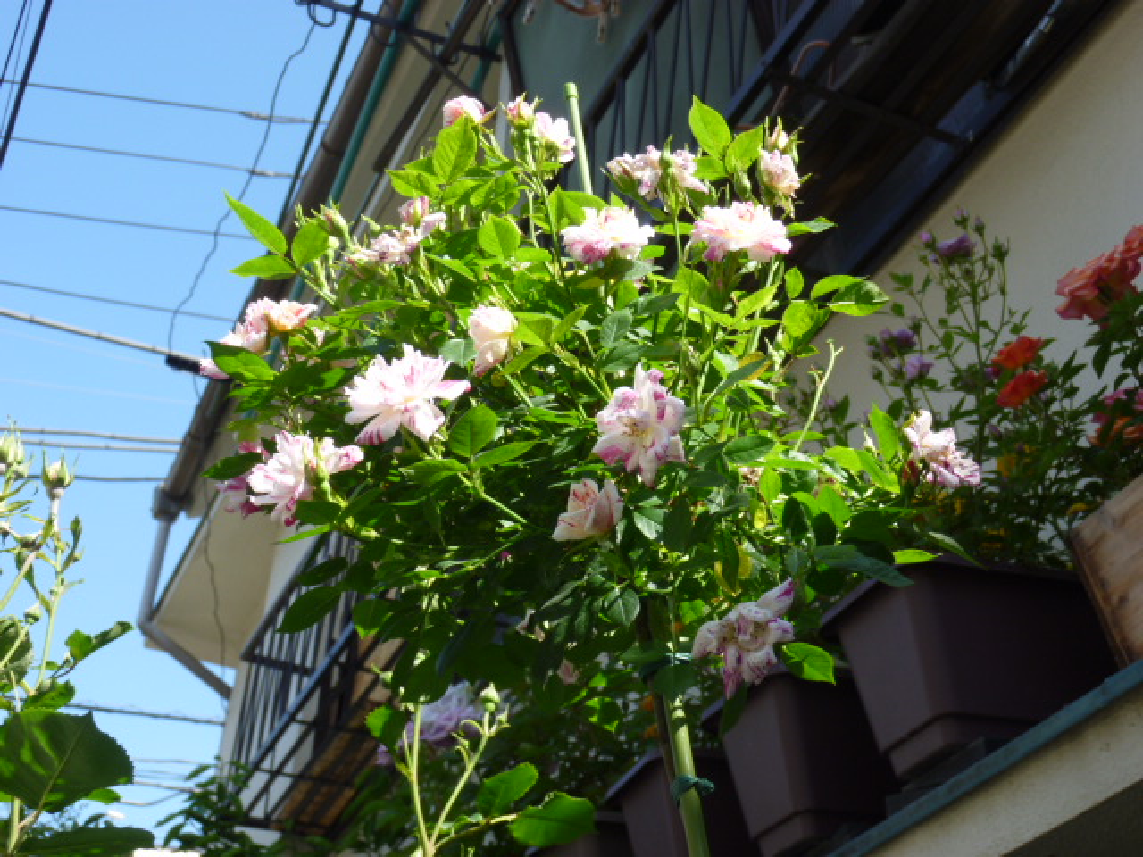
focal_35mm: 51
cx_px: 572
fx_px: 1684
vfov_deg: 28.6
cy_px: 428
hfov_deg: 37.5
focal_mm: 9.1
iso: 80
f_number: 4.4
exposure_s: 1/160
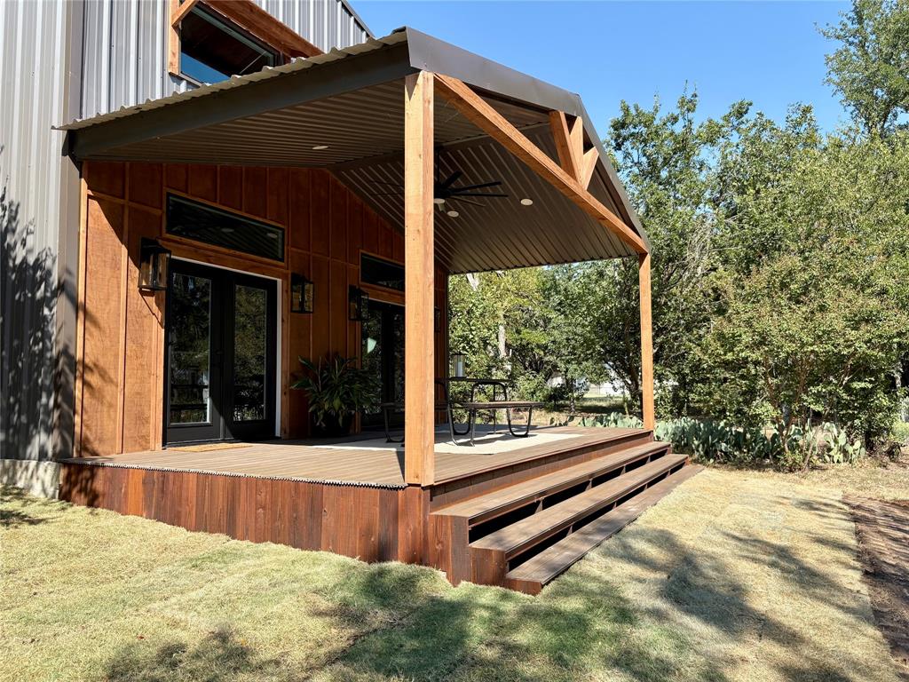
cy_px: 341
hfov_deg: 67.3
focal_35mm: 26
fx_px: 683
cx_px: 454
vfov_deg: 53.1
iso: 50
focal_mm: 5.96
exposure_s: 1/1311
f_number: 1.6
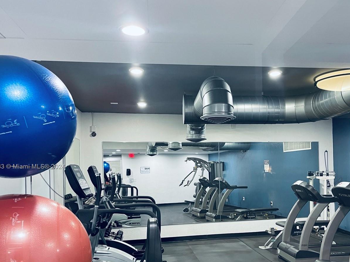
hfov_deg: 52.4
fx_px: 354
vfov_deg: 40.3
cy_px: 167
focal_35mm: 35
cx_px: 206
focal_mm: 5.1
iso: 250
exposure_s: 1/60
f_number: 1.6
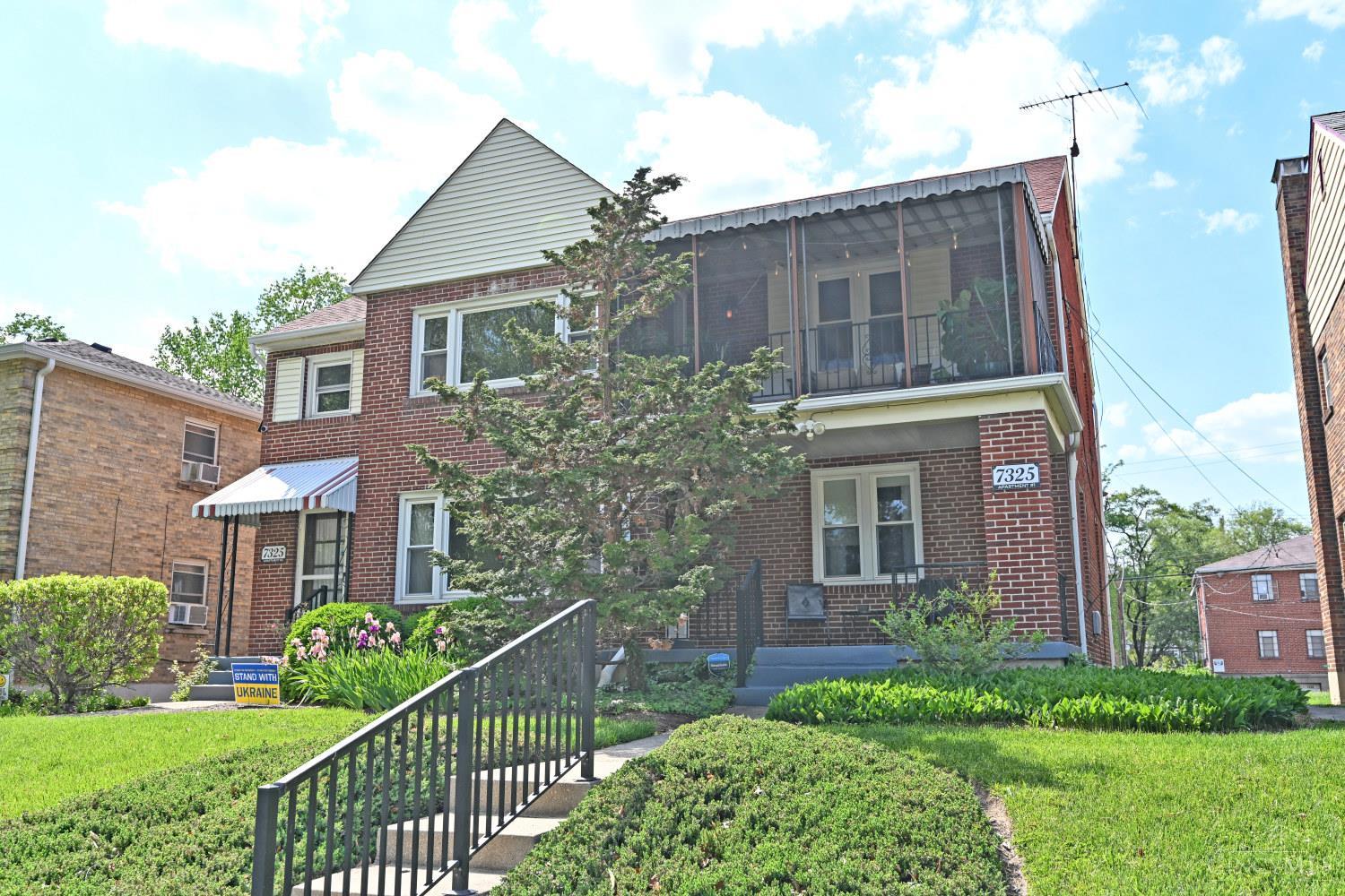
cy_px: 448
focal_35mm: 30
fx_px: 1121
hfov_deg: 61.9
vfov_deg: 43.6
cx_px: 672
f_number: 6.3
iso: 100
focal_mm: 30
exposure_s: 1/320
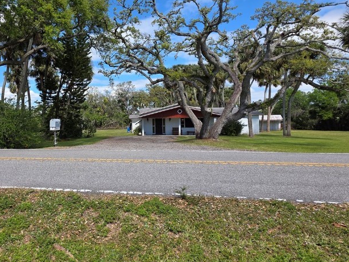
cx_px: 109
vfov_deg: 60.9
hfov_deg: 73.4
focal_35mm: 22
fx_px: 222
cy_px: 114
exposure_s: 1/1588
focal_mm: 2.2
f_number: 1.9
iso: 40
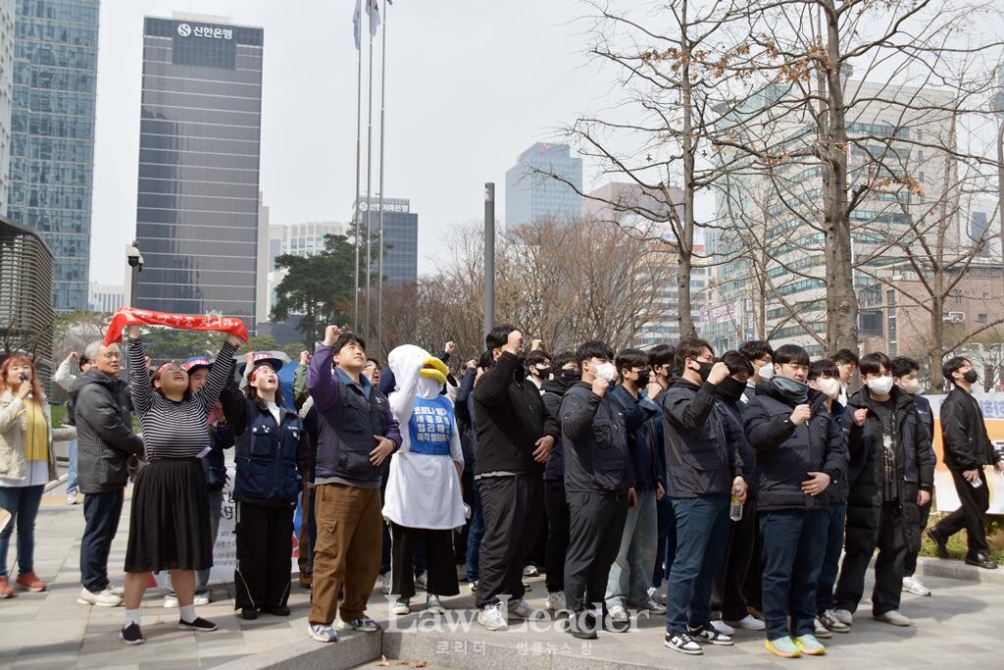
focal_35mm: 36
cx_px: 502
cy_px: 335
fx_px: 1004
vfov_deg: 36.9
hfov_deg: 53.1
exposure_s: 1/800
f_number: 6.3
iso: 160
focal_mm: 24
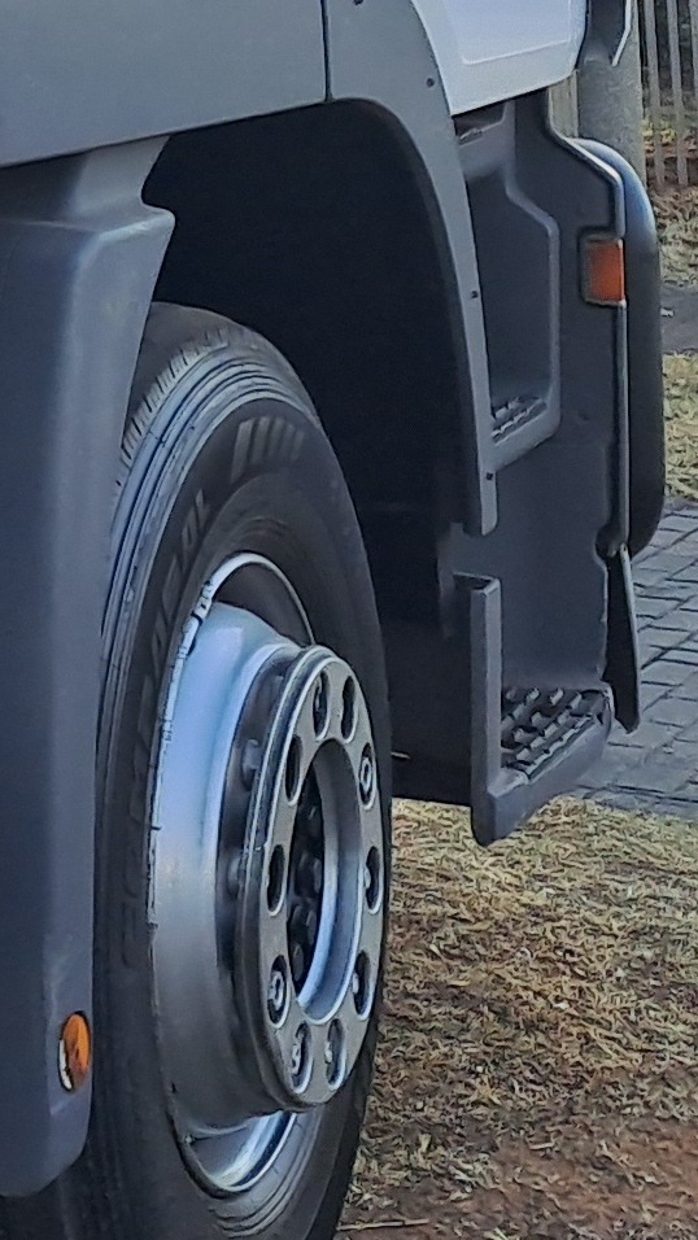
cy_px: -315
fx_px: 3750
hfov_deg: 9.8
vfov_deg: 17.7
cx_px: -777
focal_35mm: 114
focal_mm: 4.65
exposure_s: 1/292
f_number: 1.8
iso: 32
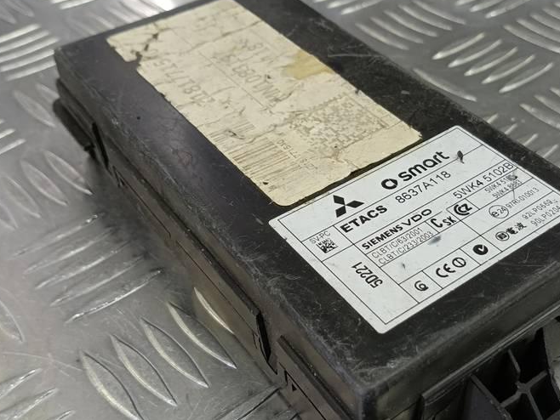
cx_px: 341
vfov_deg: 34.3
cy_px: 233
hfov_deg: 44.5
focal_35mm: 42
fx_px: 680
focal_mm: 4.11
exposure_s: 1/50
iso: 124
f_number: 1.6
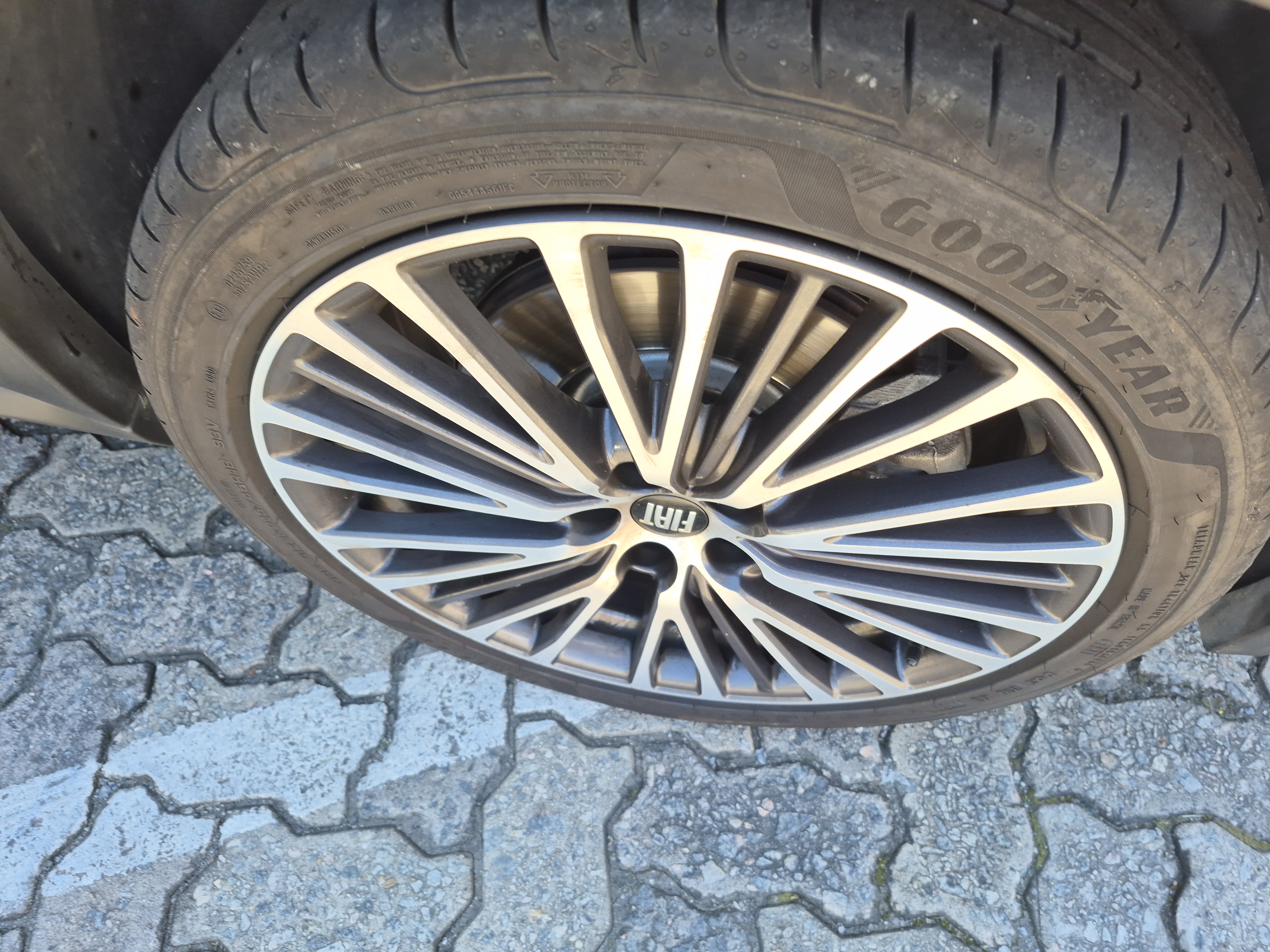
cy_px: 476
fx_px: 844
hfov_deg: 73.9
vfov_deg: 58.9
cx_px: 635
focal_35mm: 23
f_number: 1.8
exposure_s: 1/180
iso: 40
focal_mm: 5.4
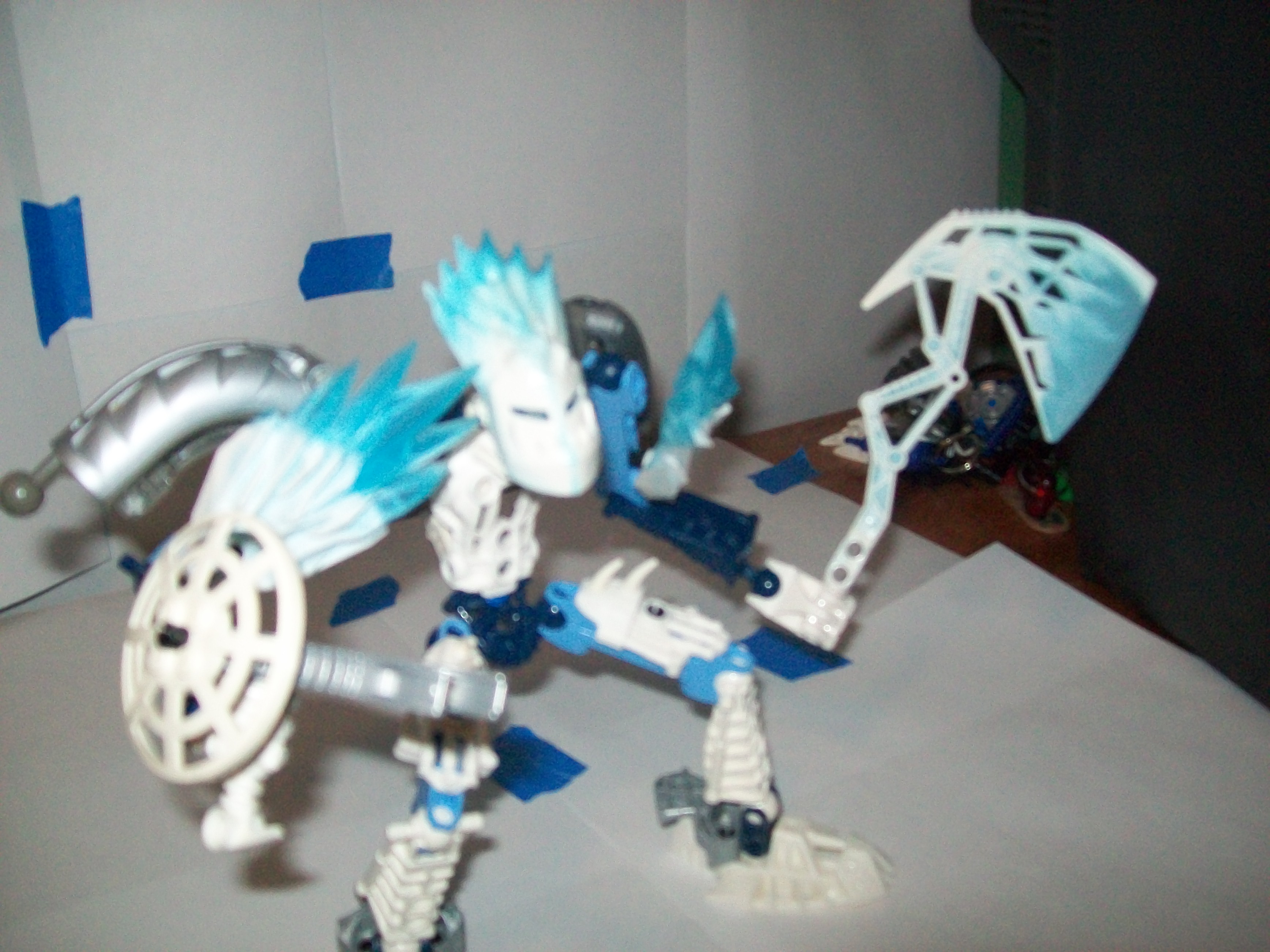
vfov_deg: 39.7
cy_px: 476
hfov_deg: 51.4
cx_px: 635
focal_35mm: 36
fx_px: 1321
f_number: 2.7
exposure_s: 1/125
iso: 200
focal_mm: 6
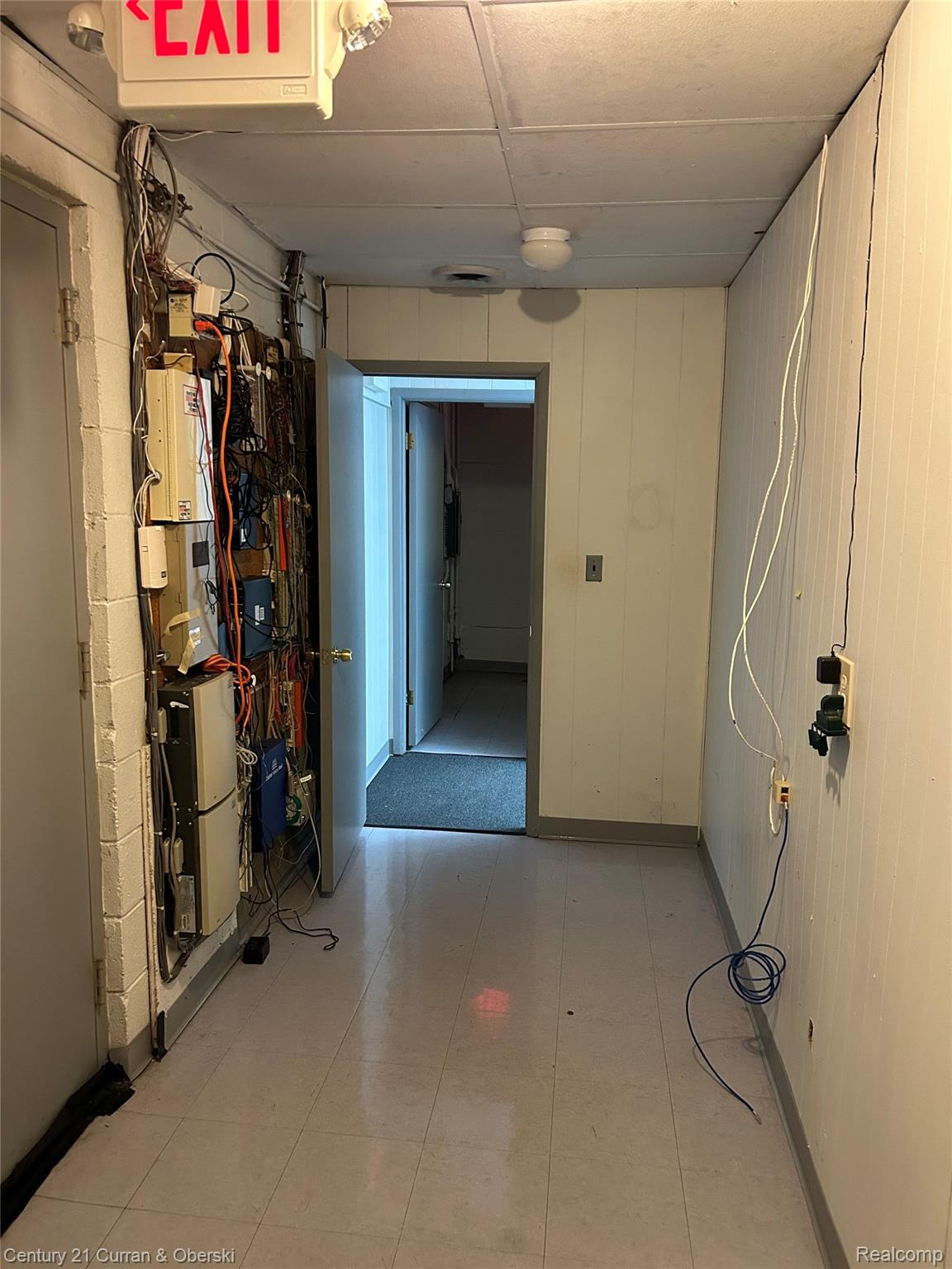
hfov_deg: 53.1
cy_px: 634
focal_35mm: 26
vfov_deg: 67.3
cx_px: 476
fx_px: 953
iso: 500
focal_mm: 5.7
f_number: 1.5
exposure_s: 1/60
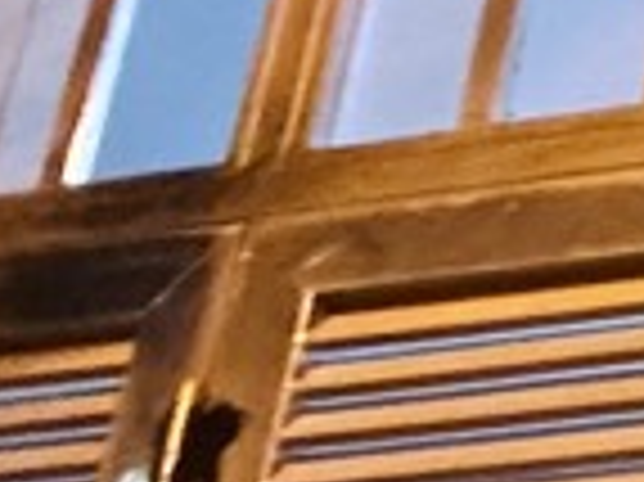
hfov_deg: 10.2
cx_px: 1608
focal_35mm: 165
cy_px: 581
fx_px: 3067
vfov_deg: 8.9
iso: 1000
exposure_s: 1/17
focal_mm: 2.69
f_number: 1.9
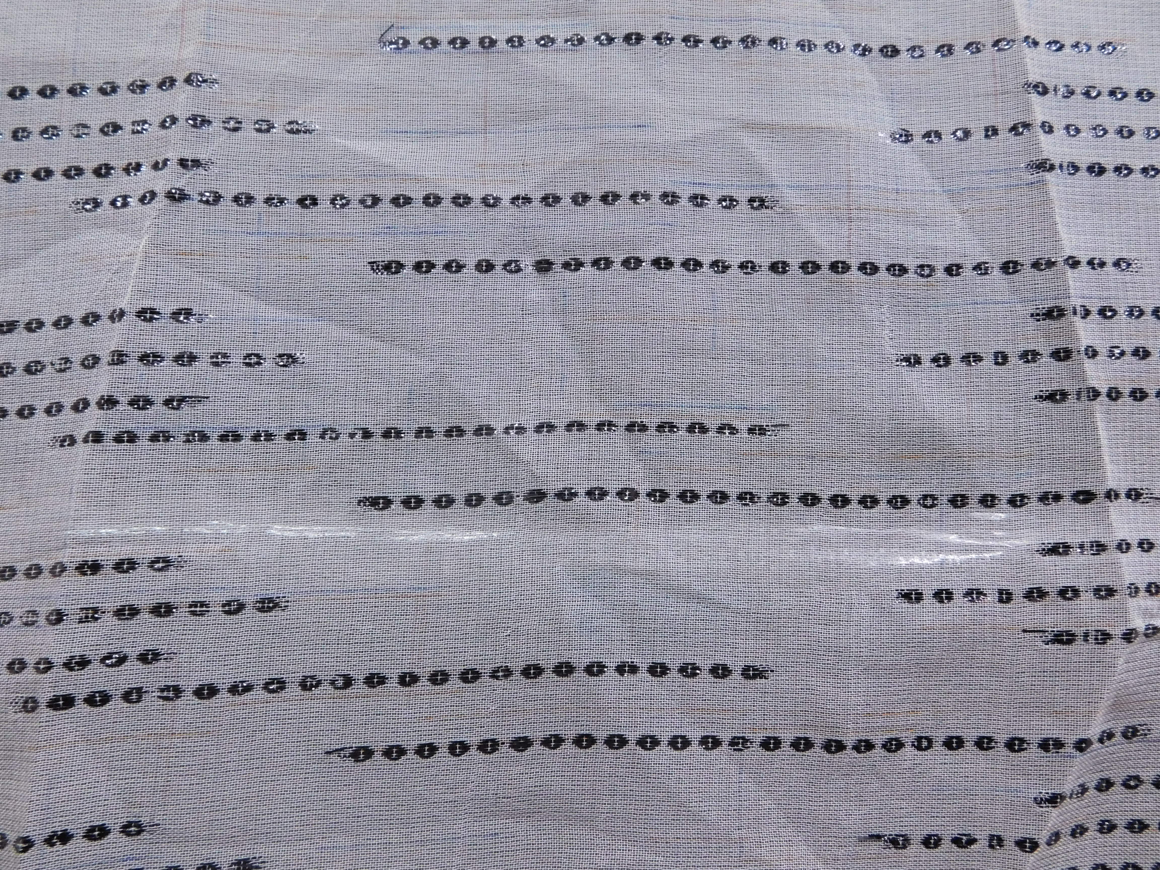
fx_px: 1005
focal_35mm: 30
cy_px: 435
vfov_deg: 46.8
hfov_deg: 60.0
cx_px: 580
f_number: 3.2
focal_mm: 5.3
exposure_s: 1/20
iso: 400
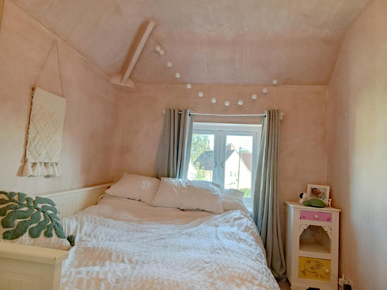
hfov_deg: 79.0
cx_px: 194
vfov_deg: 63.4
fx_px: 235
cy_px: 145
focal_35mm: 21
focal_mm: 2.23
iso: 134
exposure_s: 1/33.3
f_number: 2.2
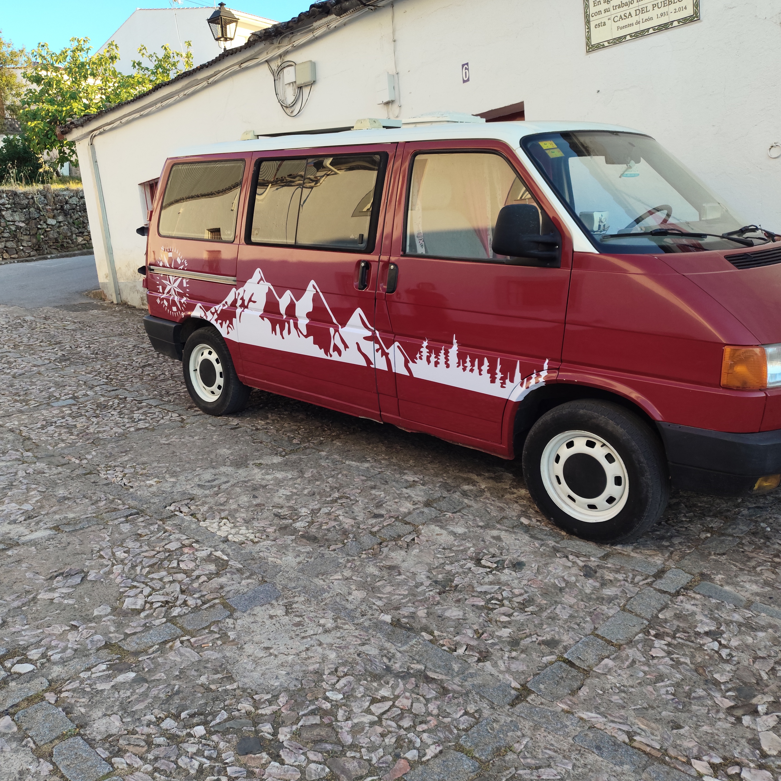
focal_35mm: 30
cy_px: 391
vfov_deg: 54.0
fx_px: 766
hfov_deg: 54.0
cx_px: 369
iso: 50
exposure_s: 1/155
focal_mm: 4.71
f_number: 1.79
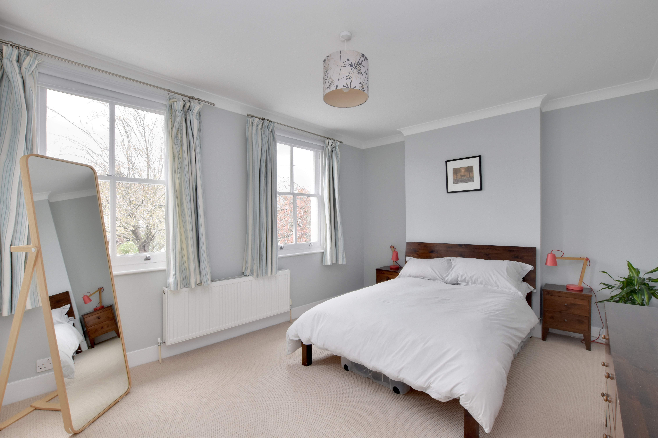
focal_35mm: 15
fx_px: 274
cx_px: 329
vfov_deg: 77.3
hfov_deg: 100.4
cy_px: 219
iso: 640
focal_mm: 10
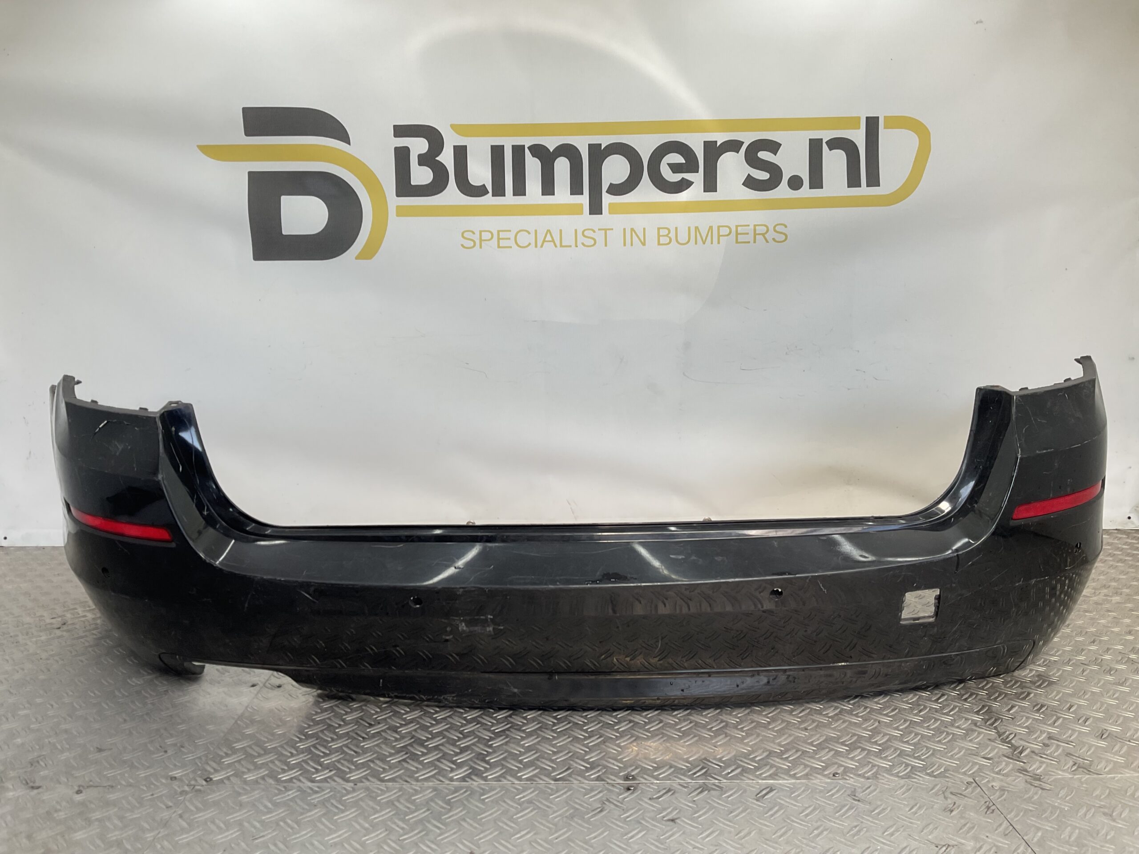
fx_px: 954
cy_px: 427
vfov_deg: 48.2
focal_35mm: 29
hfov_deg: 61.7
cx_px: 570
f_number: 1.8
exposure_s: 1/195
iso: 16
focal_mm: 3
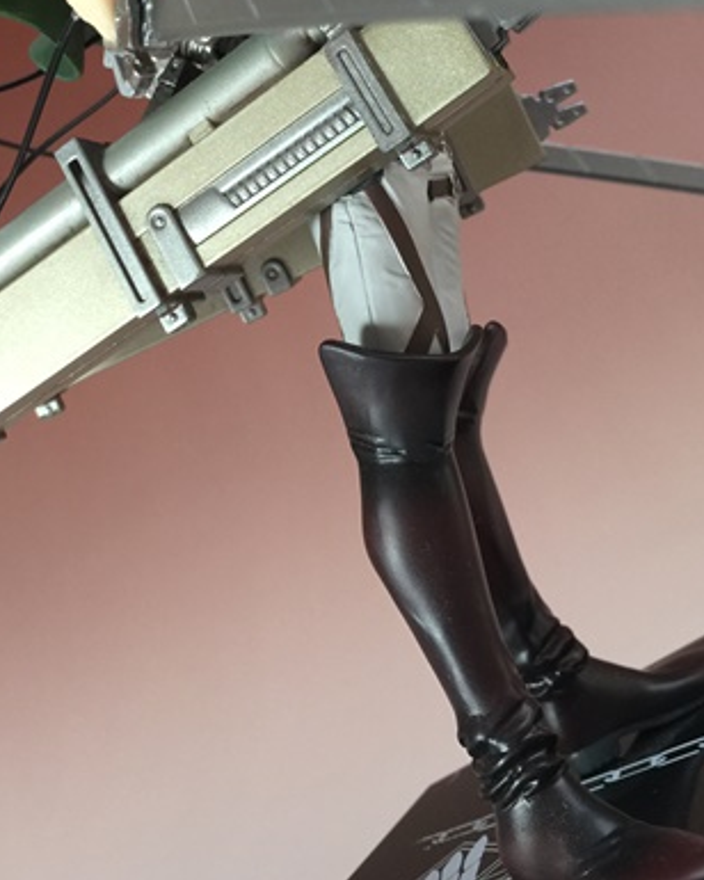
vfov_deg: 38.6
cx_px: 398
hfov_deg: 32.0
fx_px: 1224
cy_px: 224
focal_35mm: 47
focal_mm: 4.15
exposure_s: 1/17
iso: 80
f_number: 2.2
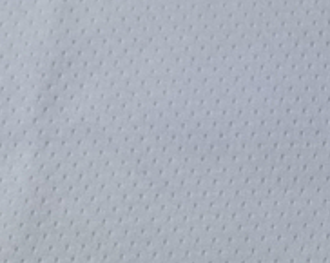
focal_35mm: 116
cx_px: 589
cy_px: 136
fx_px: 1131
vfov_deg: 13.3
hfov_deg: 14.6
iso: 125
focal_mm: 6.71
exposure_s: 1/900
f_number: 1.9
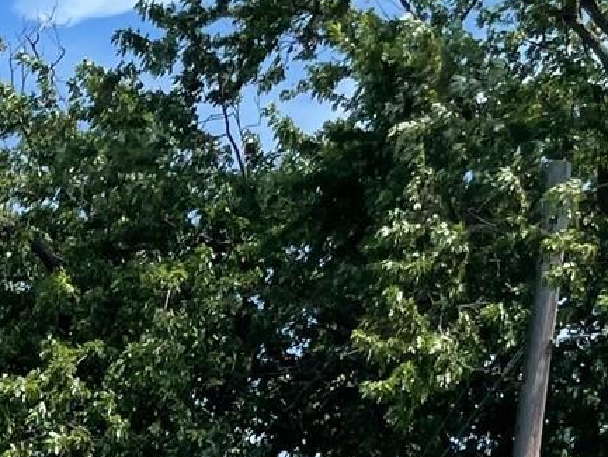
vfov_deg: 11.1
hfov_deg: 14.3
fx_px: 2161
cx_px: -462
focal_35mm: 123
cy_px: 861
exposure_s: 1/4132
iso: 32
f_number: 1.6
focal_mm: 4.2
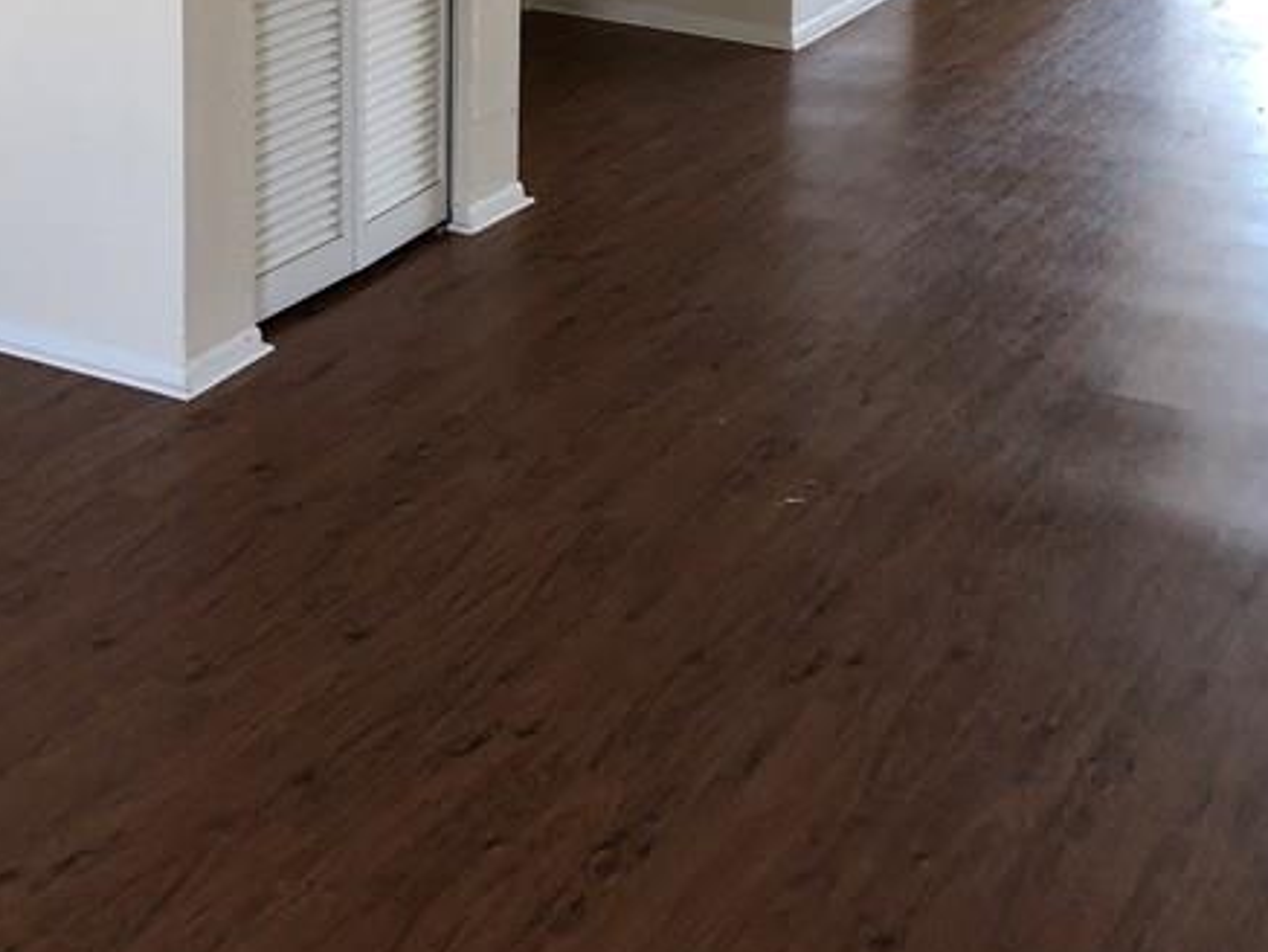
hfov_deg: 28.5
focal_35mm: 68
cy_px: -125
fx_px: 2492
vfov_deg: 20.5
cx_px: 580
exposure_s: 1/30
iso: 25
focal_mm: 3.99
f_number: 1.8
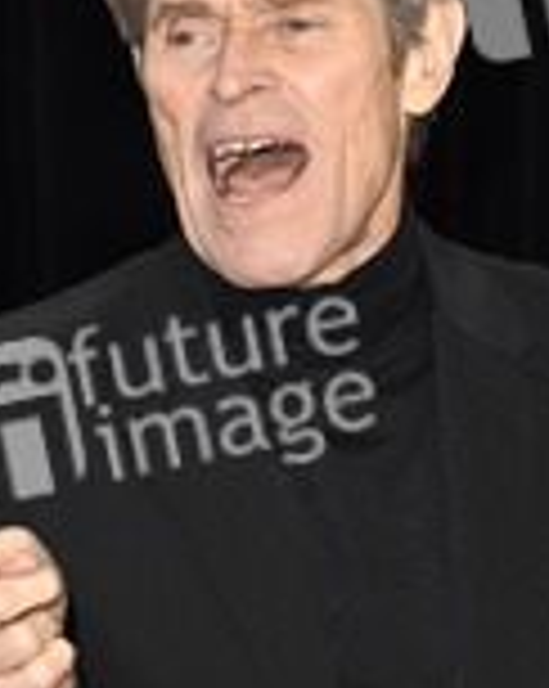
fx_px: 4294
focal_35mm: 211
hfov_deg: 7.3
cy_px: 630
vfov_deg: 9.1
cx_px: 274
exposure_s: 1/250
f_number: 5.6
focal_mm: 86
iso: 1250
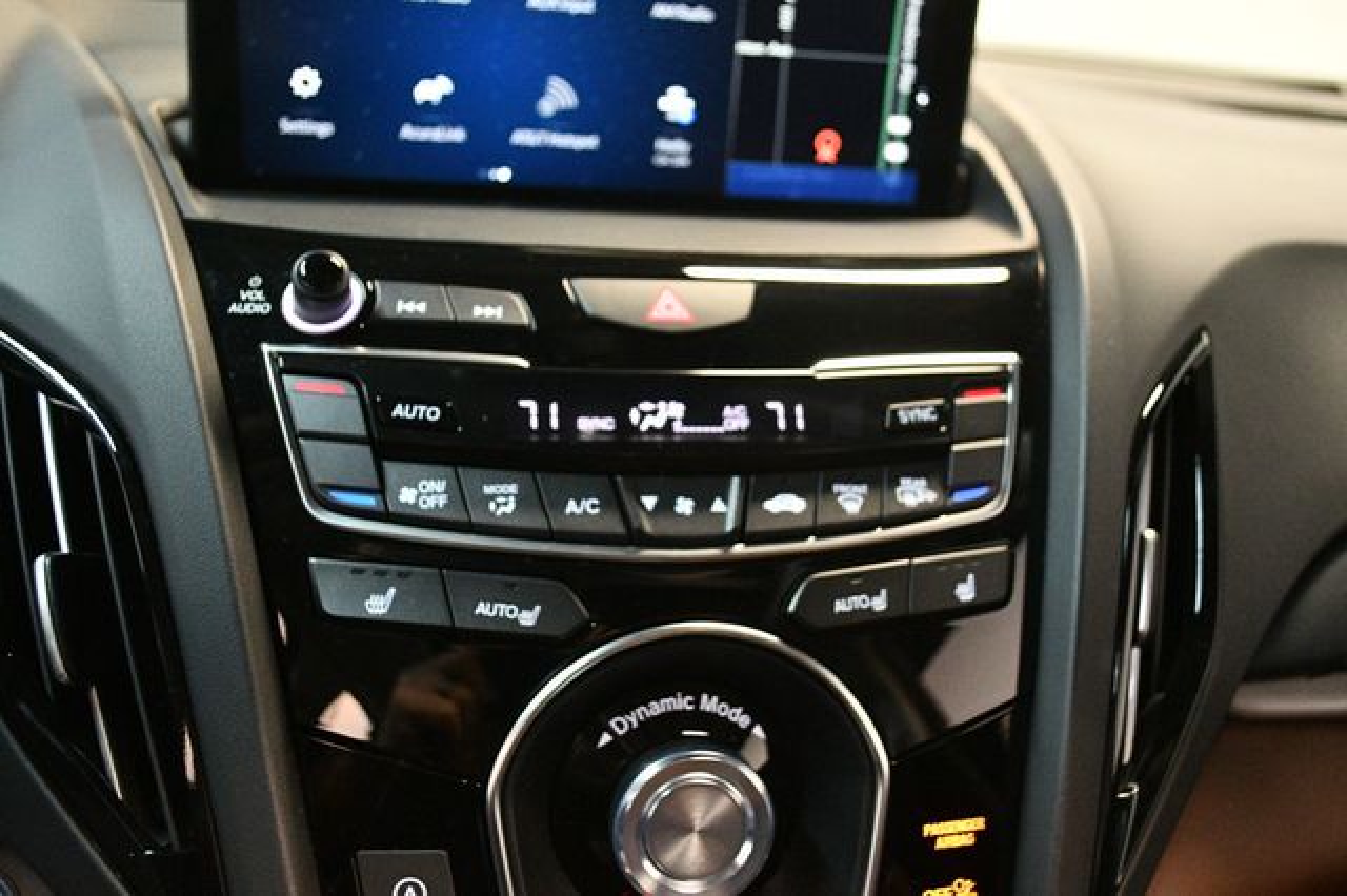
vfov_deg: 36.8
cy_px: 448
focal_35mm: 36
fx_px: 1346
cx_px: 674
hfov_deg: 53.2
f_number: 4
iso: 5000
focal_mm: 24
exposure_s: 1/60
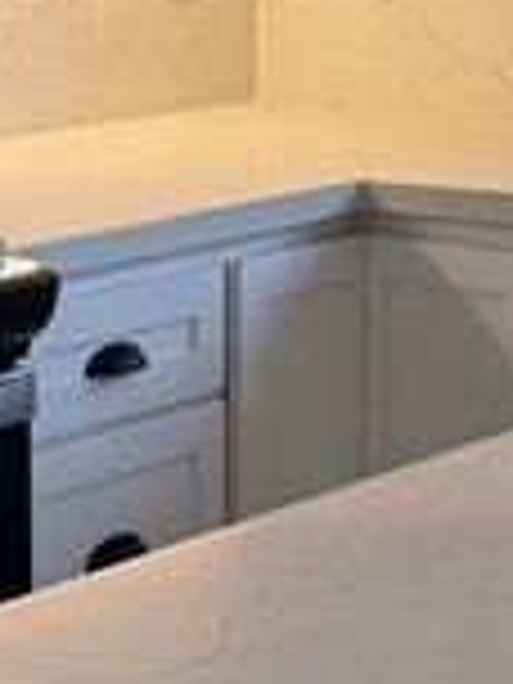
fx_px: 3201
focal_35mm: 162
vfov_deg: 12.2
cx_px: 536
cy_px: 148
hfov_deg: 9.1
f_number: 1.78
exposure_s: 1/120
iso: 80
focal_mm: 6.76
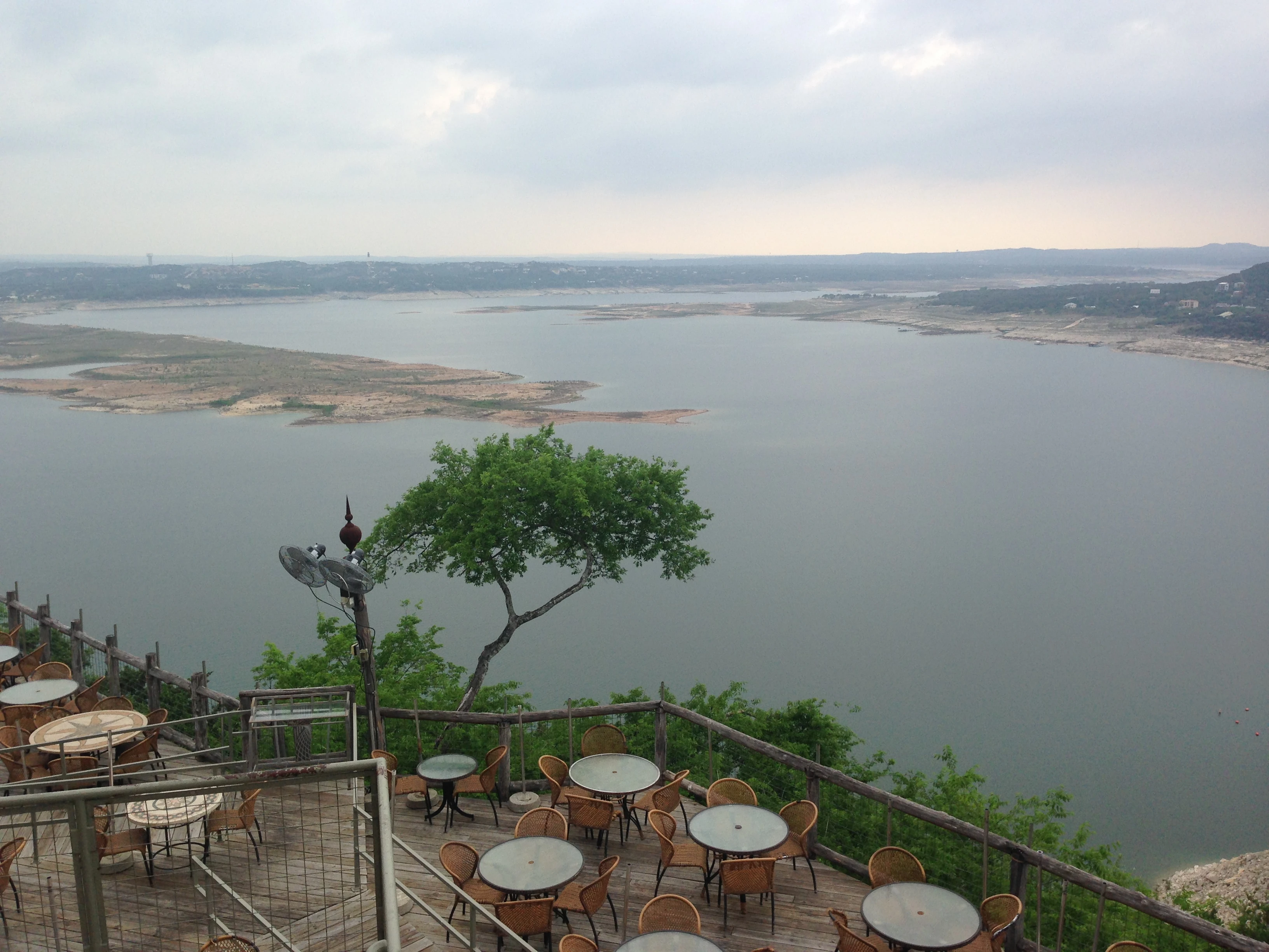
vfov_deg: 42.9
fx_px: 1210
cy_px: 476
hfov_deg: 55.4
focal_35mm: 33
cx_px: 634
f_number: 2.4
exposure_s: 1/559
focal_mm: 4.12
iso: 50
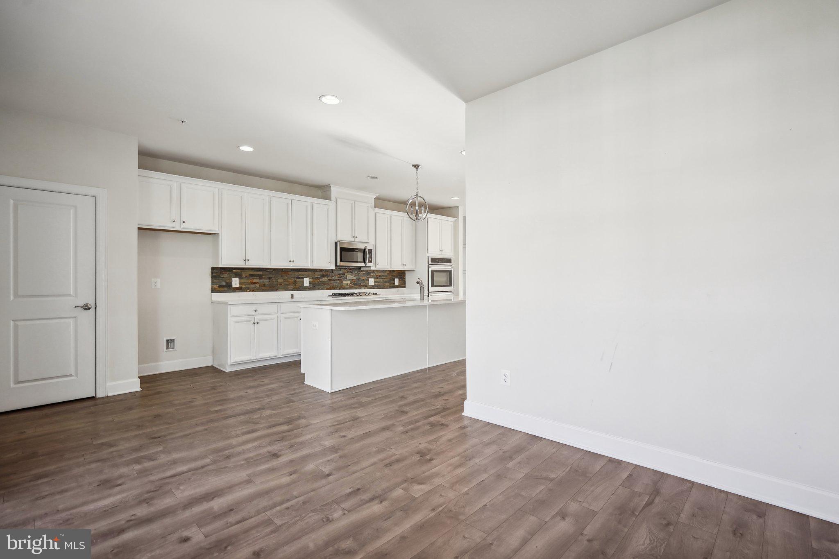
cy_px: 280
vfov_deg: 73.7
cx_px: 420
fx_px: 373
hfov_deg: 96.7
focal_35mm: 16
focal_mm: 16
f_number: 4
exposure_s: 1/160
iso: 500
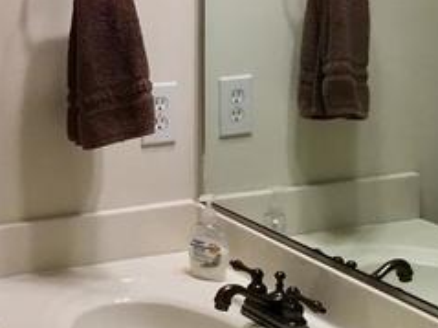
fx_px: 1189
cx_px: -29
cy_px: 26
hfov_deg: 20.0
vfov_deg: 15.5
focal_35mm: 94
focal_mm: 4.15
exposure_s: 1/30
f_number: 2.2
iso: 32
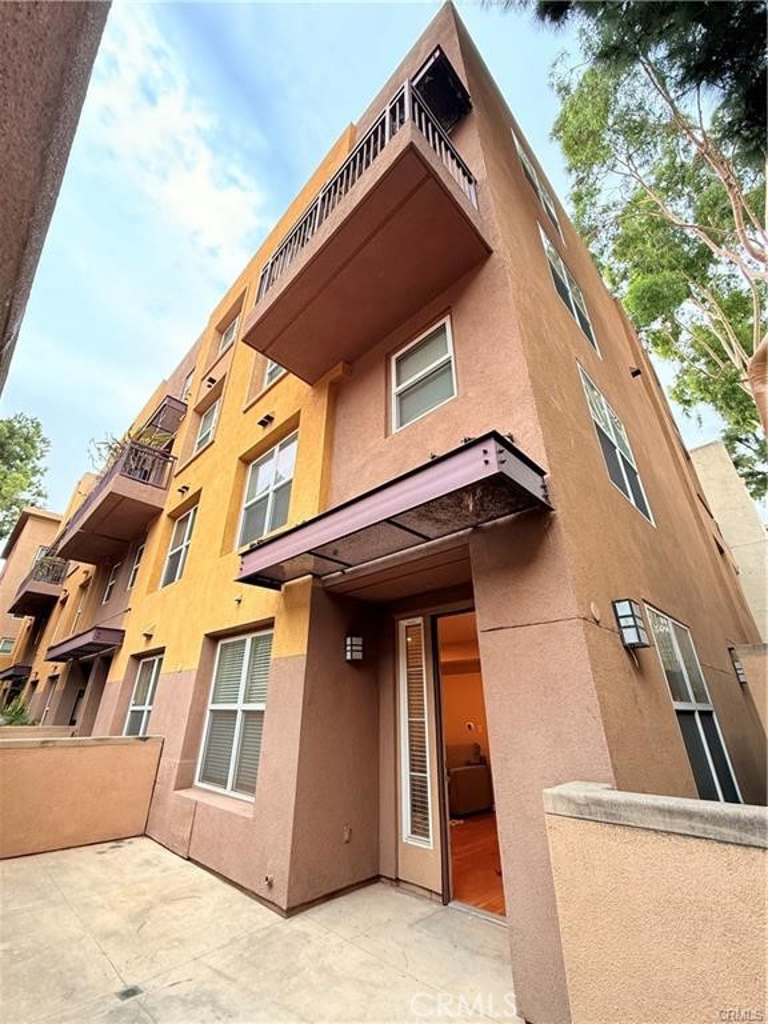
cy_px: 512
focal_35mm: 14
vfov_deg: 102.1
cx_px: 384
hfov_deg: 85.7
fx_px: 414
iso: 160
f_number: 2.2
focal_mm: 2.22
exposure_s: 1/99
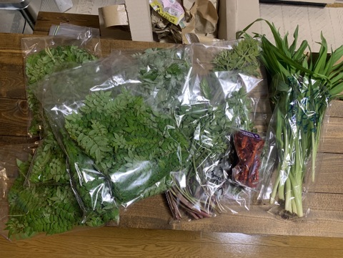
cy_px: 129
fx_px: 258
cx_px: 172
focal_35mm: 26
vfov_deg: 53.1
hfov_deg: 67.3
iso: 160
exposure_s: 1/50
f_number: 1.8
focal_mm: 4.25
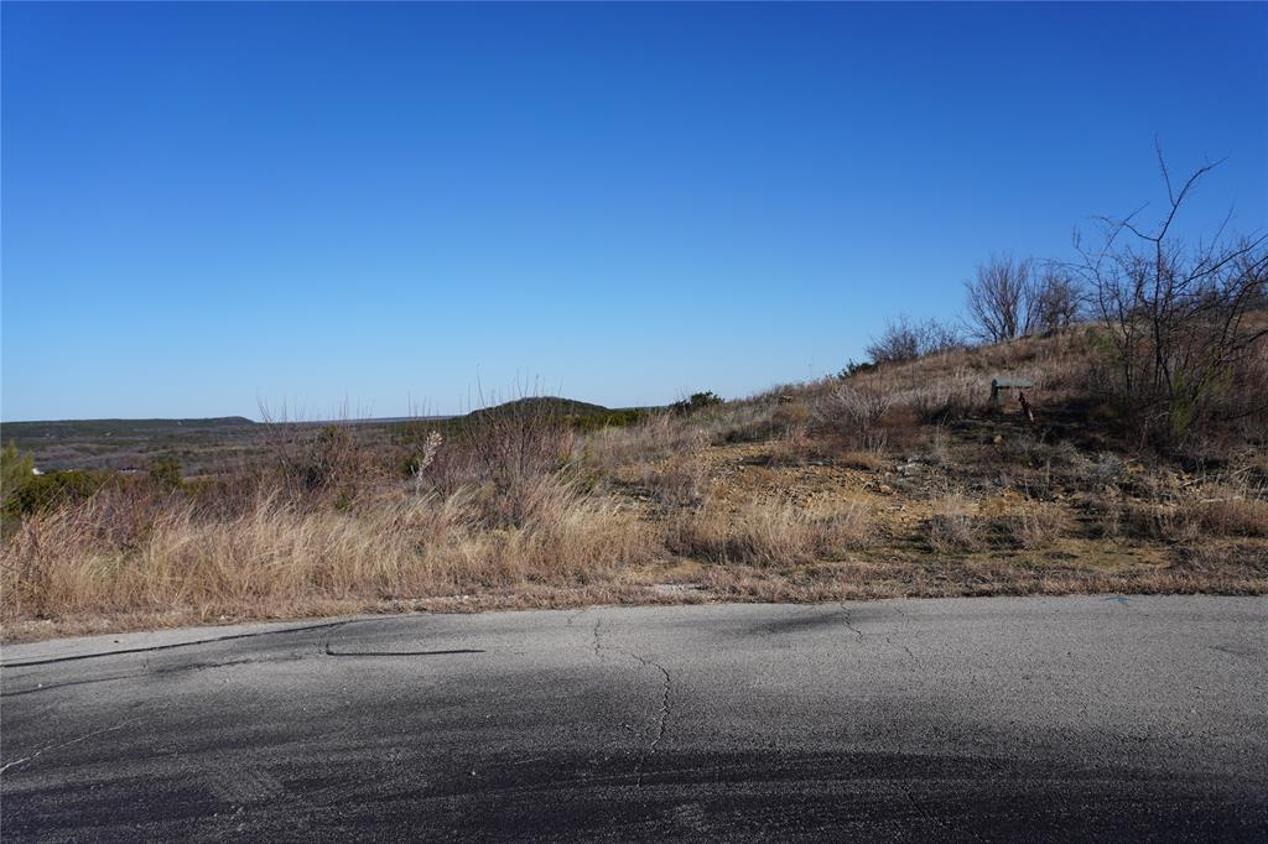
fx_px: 898
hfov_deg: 70.5
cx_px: 634
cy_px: 422
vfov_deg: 50.4
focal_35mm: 26
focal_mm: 17
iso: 100
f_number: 5
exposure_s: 1/1000
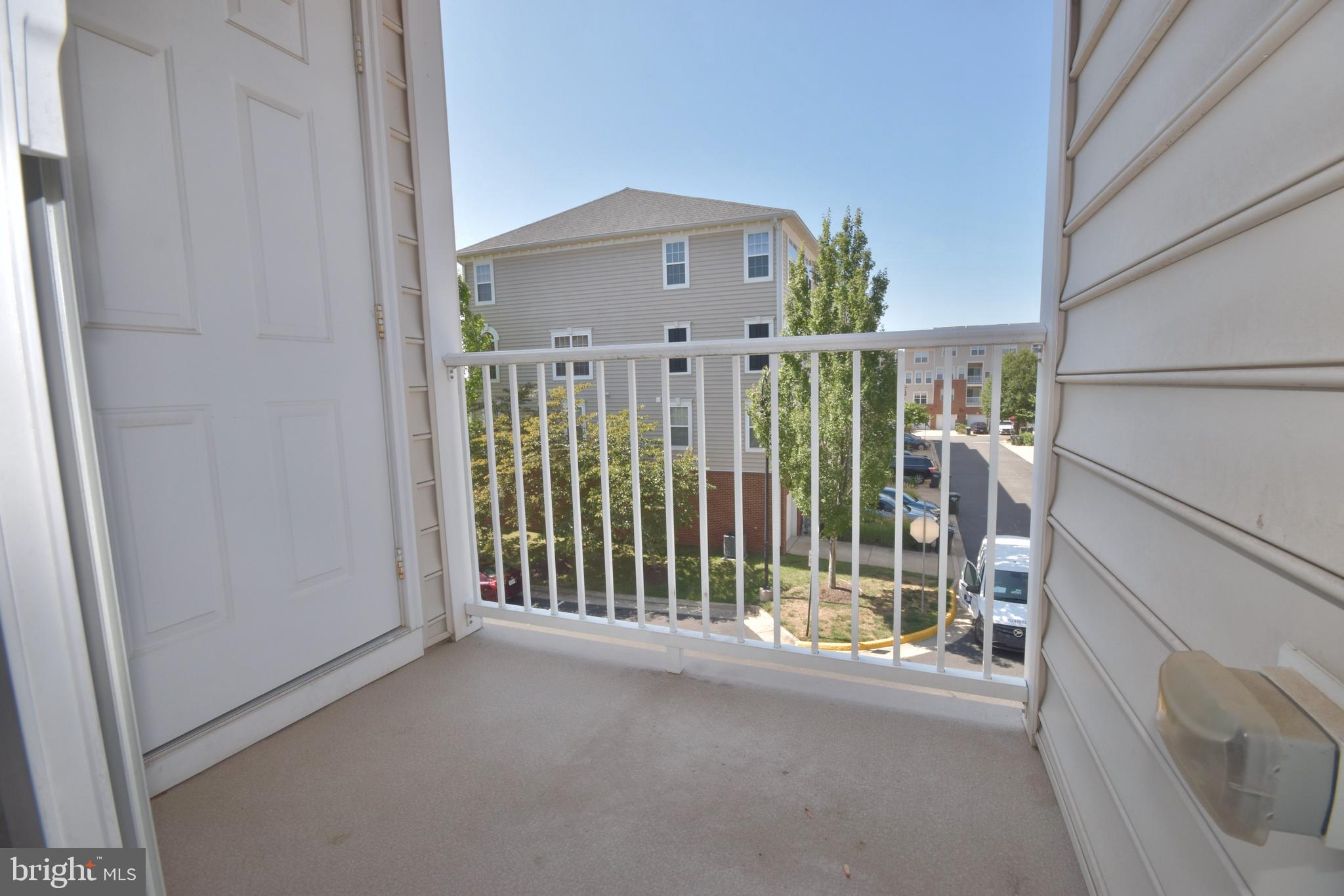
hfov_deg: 100.4
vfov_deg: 77.3
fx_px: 560
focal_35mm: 15
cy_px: 448
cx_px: 672
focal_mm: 10
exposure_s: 1/200
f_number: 13
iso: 400
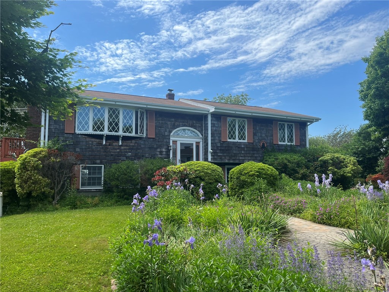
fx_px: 292
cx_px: 194
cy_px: 146
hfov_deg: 67.3
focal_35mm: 26
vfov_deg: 53.1
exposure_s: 1/2825
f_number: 1.6
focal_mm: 5.1
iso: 50
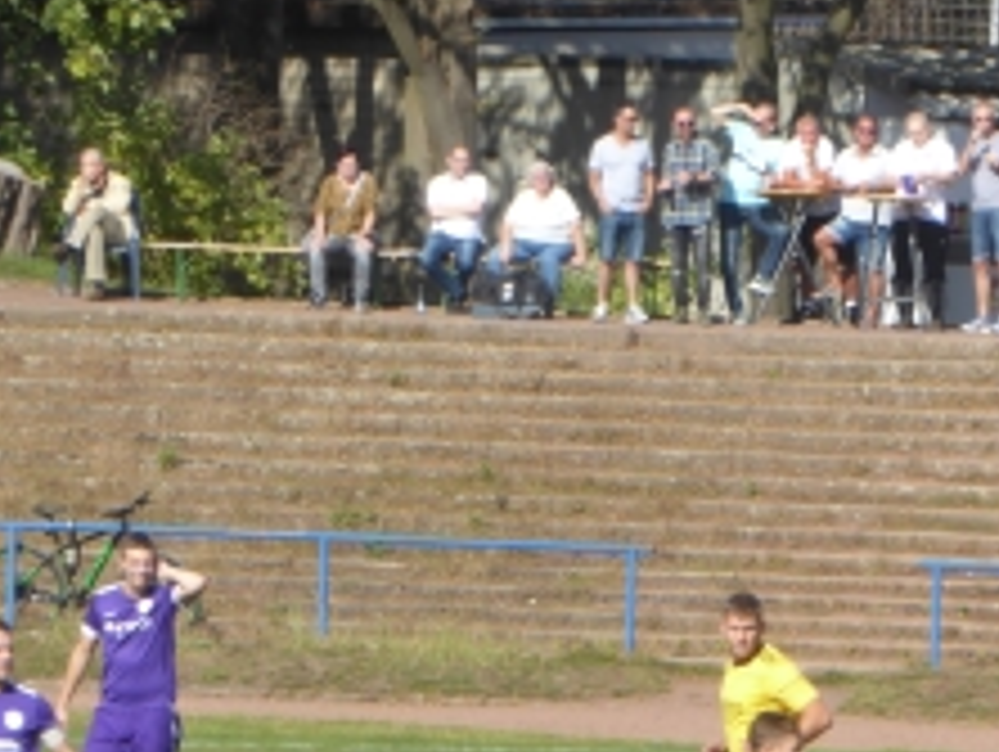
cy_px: 392
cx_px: 918
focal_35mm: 809
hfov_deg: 2.4
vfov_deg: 1.8
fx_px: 23373
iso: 80
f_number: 6.3
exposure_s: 1/200
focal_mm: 71.7
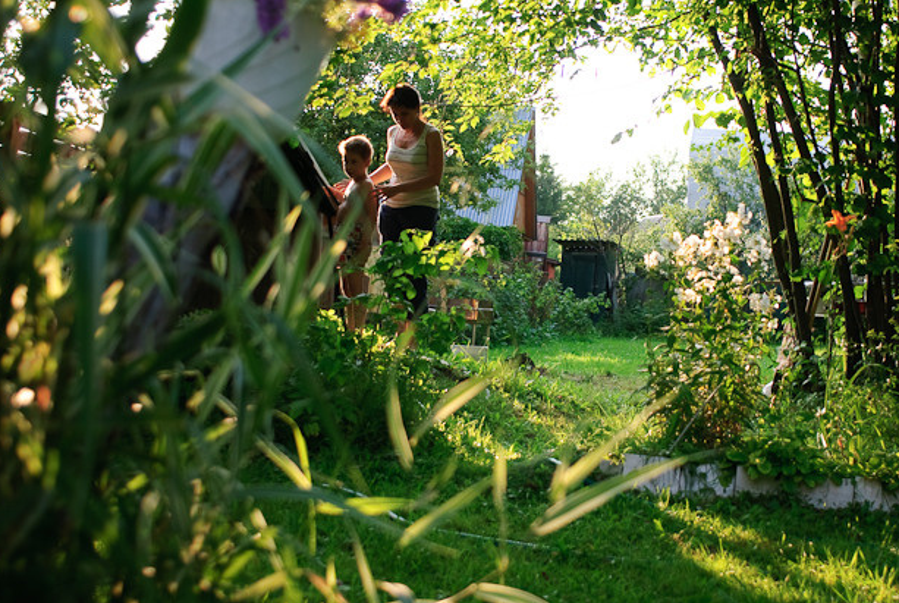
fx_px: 1176
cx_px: 579
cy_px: 273
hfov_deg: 41.4
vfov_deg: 28.7
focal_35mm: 47
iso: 100
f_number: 2.8
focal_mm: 24
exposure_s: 1/320
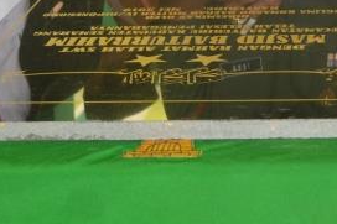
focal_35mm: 147
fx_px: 1375
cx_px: 349
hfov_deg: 13.7
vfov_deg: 8.9
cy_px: -175
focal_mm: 26
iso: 400
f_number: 4
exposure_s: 1/80
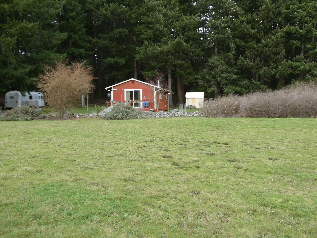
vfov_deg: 40.7
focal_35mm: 35
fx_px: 321
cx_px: 158
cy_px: 119
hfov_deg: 52.6
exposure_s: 1/125
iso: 200
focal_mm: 6.3
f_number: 3.7
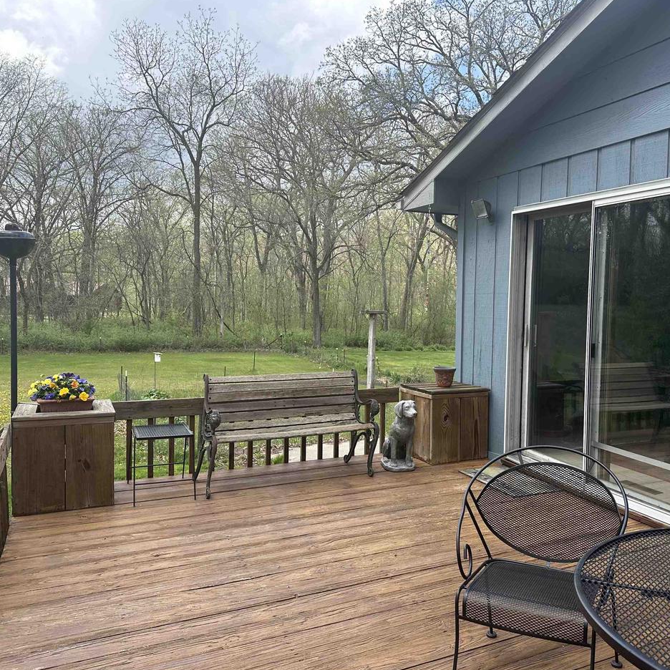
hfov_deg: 55.2
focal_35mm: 29
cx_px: 401
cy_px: 340
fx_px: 635
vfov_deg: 55.6
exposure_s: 1/1144
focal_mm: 6.86
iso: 80
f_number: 1.78
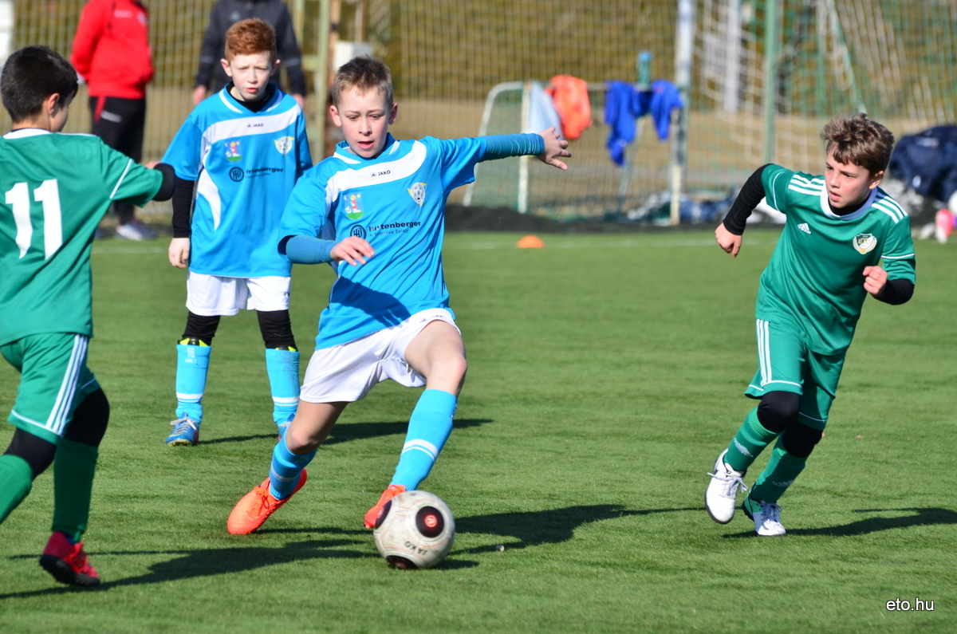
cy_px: 317
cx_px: 478
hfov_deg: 6.9
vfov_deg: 4.6
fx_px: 7959
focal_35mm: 300
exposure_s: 1/800
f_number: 5.3
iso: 140
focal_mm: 200
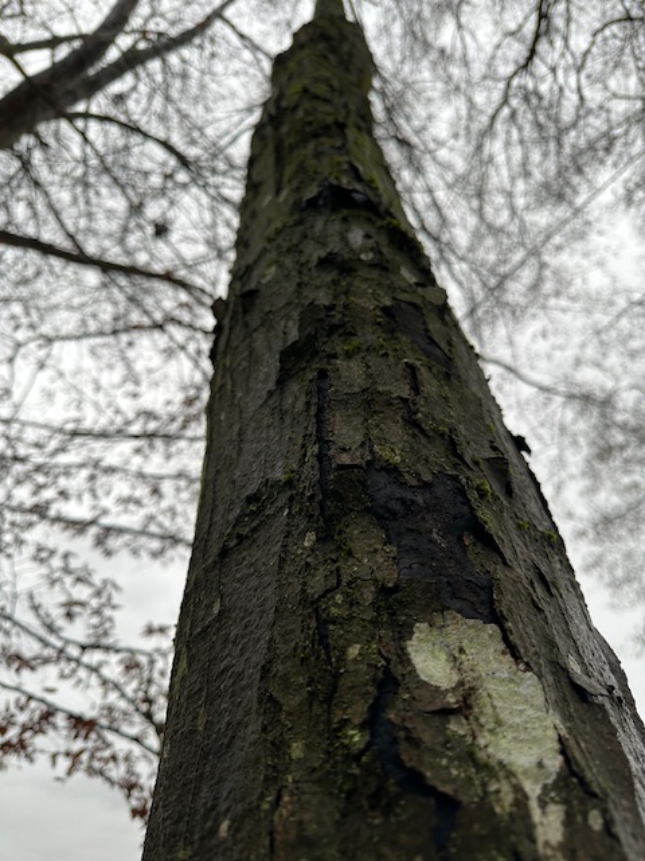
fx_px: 596
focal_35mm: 24
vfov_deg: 71.6
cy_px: 430
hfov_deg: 56.8
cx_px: 322
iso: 80
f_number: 1.78
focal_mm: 6.86
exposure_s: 1/364
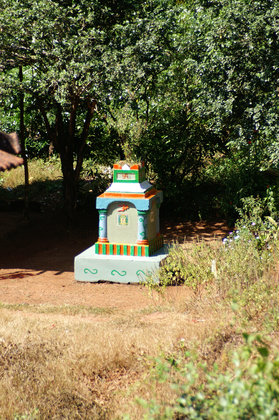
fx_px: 1834
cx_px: 140
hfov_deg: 8.7
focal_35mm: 158
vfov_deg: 13.1
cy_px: 210
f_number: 5
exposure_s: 1/500
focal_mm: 105
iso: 100
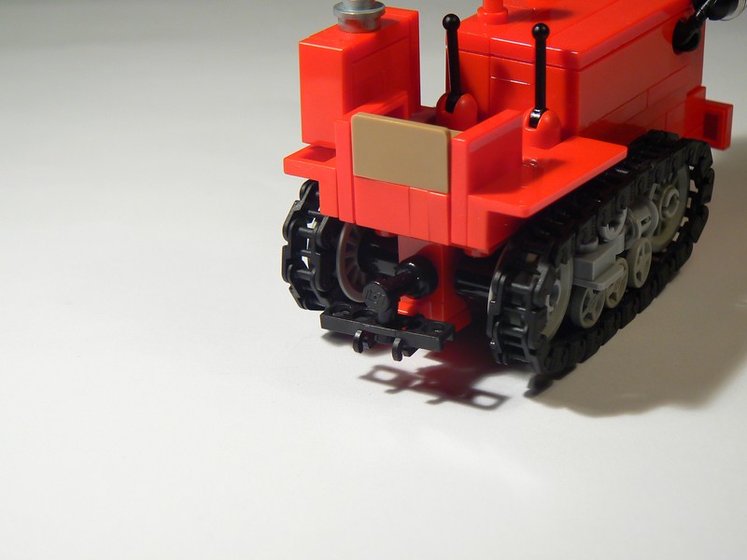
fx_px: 2007
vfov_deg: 15.9
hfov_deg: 21.1
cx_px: 374
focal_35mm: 93
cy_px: 280
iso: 80
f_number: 3.2
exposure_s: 1/15
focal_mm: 15.5
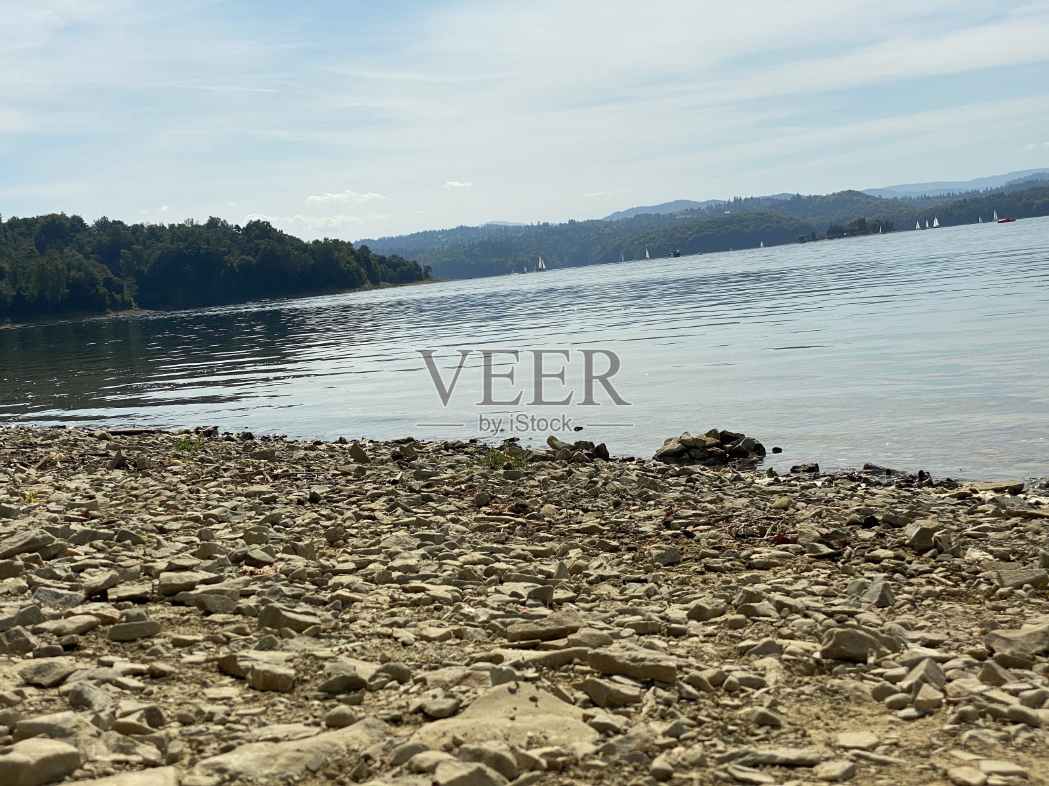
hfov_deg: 36.8
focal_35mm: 52
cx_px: 524
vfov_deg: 28.0
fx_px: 1576
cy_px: 393
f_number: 2
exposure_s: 1/1845
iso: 20
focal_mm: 6
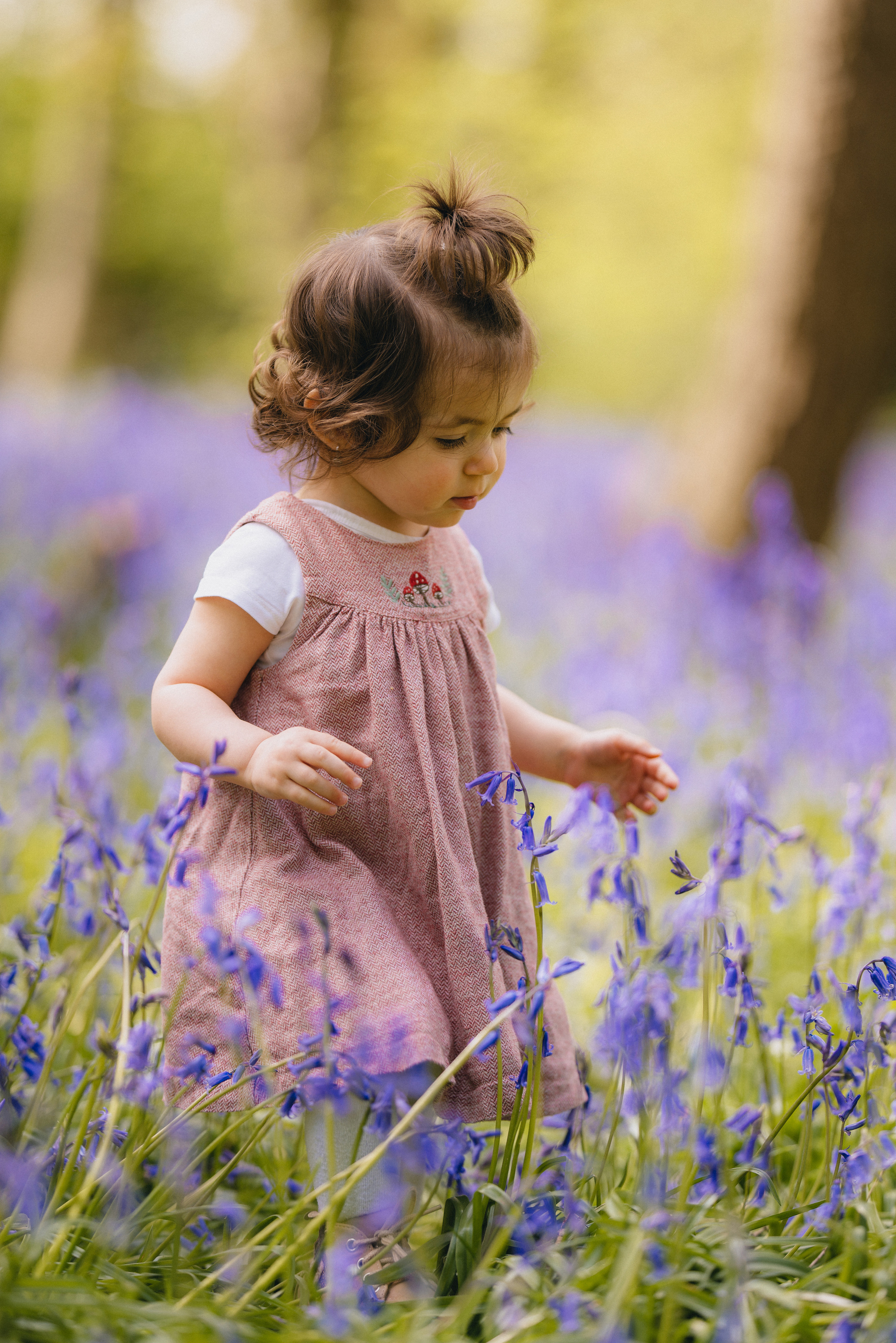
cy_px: 672
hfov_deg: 10.2
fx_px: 5040
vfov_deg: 15.2
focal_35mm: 135
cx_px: 448
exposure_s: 1/320
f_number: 1.8
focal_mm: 135
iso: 80
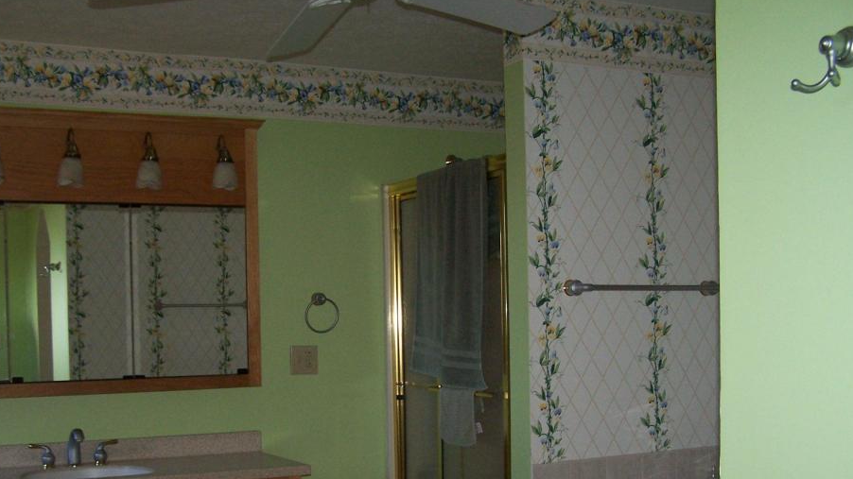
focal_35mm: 47
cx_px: 394
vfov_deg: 25.1
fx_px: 1063
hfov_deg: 43.7
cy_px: 358
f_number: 2.8
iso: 140
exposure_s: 1/60
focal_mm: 6.3
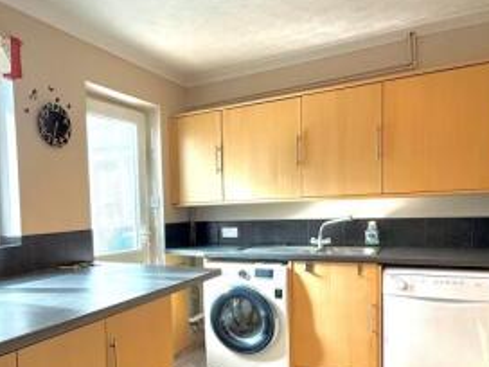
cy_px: 237
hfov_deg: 57.9
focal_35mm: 30
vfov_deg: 46.3
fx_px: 424
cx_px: 143
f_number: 2.2
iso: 64
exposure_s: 1/127
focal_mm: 2.22
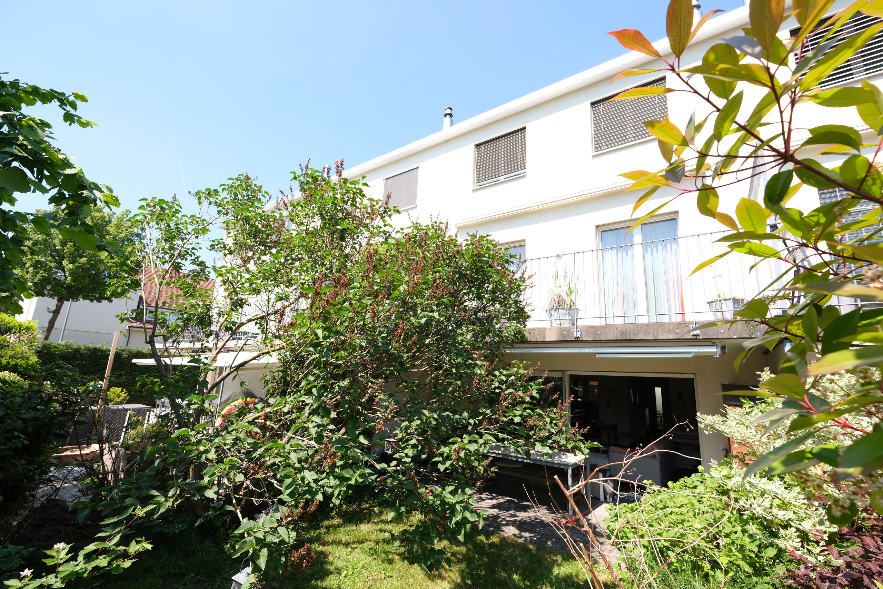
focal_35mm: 15
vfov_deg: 77.3
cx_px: 442
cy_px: 294
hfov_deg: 100.4
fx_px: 368
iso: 125
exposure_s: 1/160
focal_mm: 10
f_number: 5.6
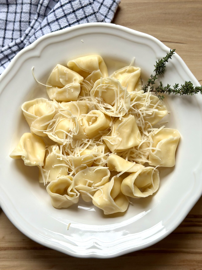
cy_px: 135
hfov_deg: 30.3
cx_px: 101
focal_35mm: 48
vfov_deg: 39.7
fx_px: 373
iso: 80
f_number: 1.78
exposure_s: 1/373
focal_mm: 6.86
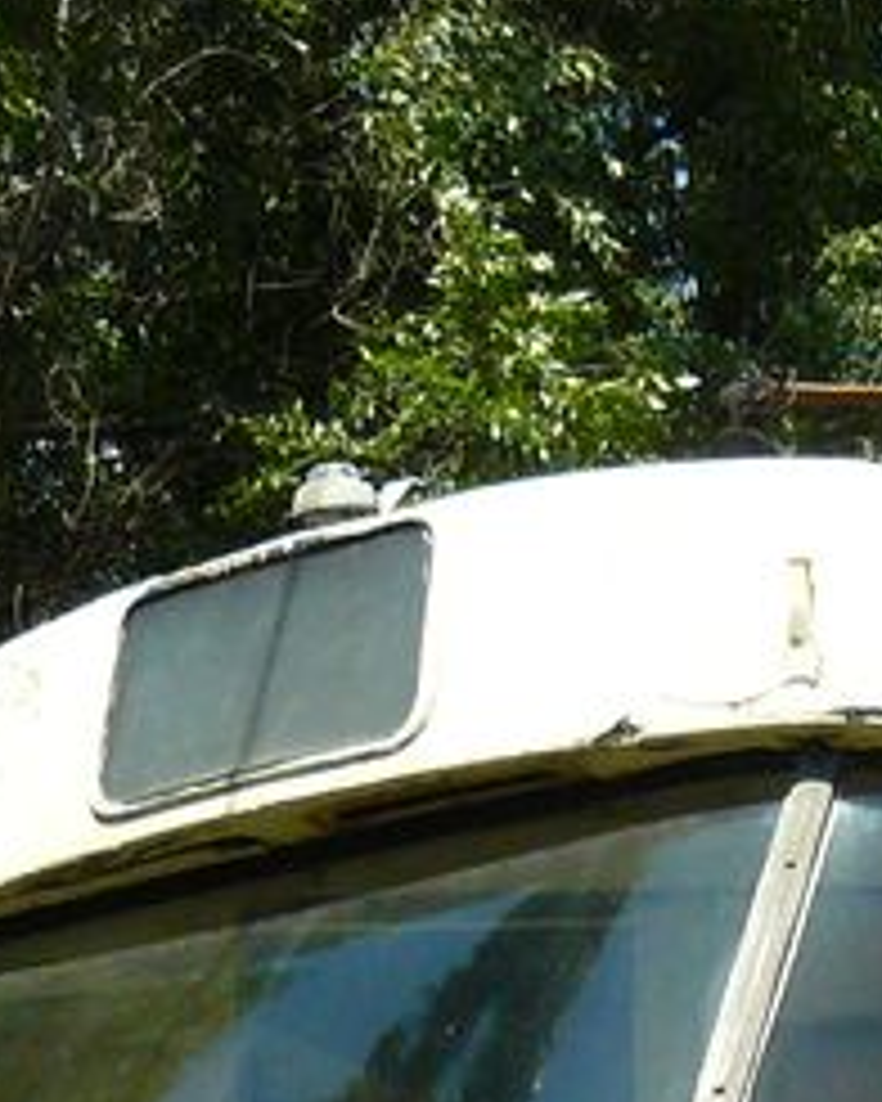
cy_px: 1628
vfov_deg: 12.5
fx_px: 4797
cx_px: 1120
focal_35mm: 147
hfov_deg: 10.3
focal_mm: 6
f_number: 4
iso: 200
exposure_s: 1/1000
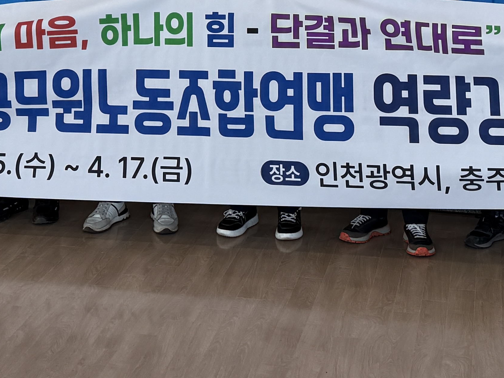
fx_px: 1194
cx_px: 260
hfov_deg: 23.8
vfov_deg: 16.0
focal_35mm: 82
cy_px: -244
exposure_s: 1/271
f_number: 1.78
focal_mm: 6.76
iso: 80
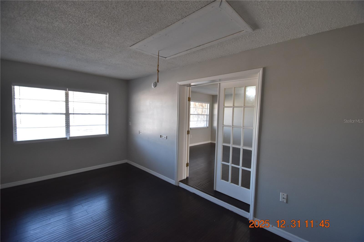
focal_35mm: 15
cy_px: 121
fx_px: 152
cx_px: 182
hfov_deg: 100.4
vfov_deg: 77.3
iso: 800
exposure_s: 1/250
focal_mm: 10
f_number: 3.5
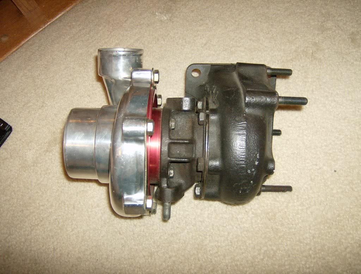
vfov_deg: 40.0
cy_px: 137
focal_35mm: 36
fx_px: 377
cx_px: 180
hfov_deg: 51.1
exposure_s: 1/60
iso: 200
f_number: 2.8
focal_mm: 6
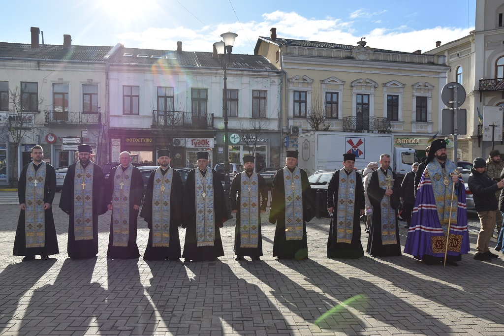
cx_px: 252
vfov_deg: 36.9
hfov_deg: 53.1
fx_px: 504
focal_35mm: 36
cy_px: 168
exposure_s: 1/250
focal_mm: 24
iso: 100
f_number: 8
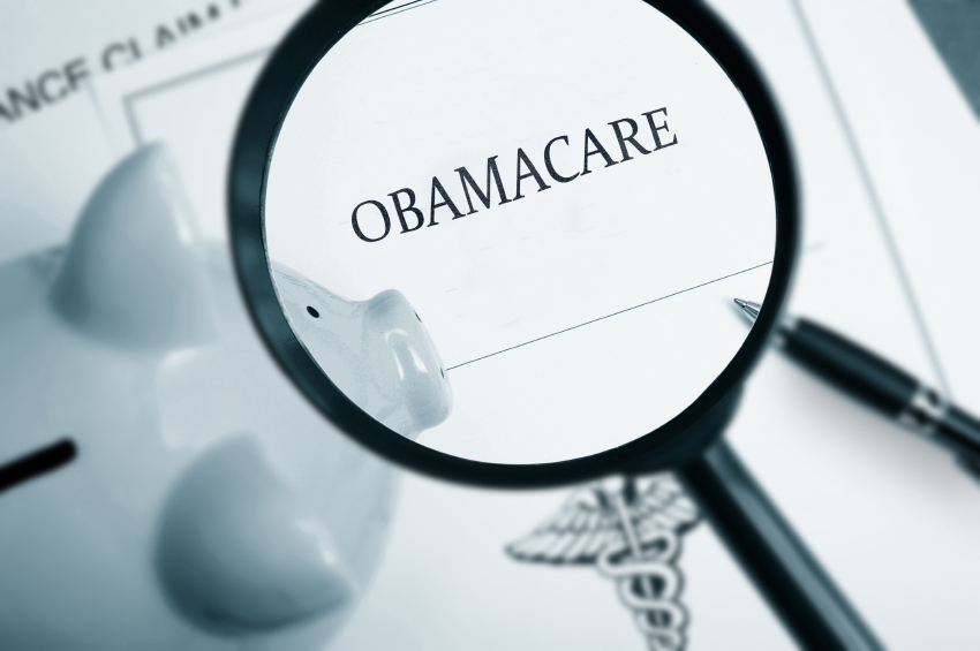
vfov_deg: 22.6
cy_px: 326
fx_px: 1632
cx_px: 490
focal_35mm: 60
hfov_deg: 33.4
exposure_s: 1/180
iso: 200
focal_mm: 40
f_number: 19
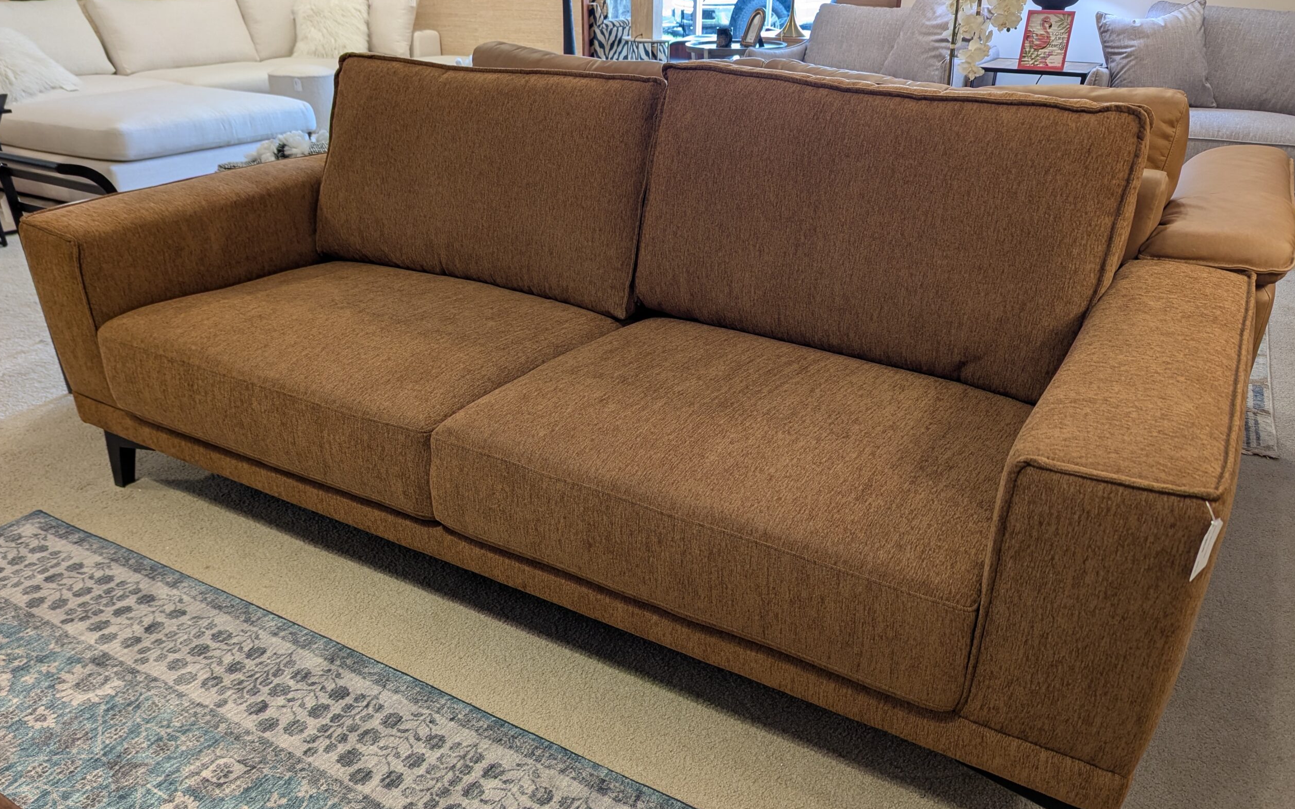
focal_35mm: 26
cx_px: 648
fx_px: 918
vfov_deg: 47.5
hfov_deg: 70.4
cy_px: 458
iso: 52
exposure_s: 1/24
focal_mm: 6.81
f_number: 1.85
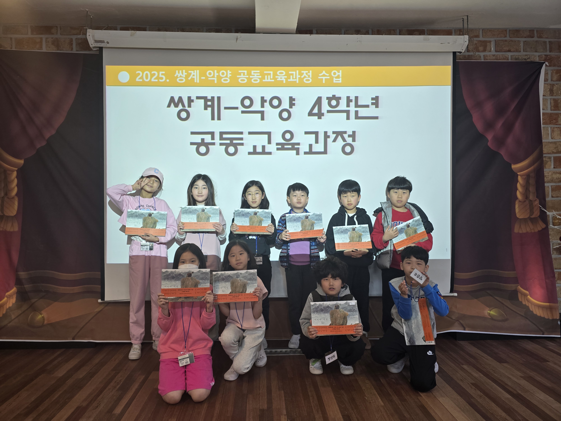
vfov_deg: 58.9
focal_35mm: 23
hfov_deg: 73.9
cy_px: 210
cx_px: 280
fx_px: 373
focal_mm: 6.3
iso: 100
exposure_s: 1/120
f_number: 1.7
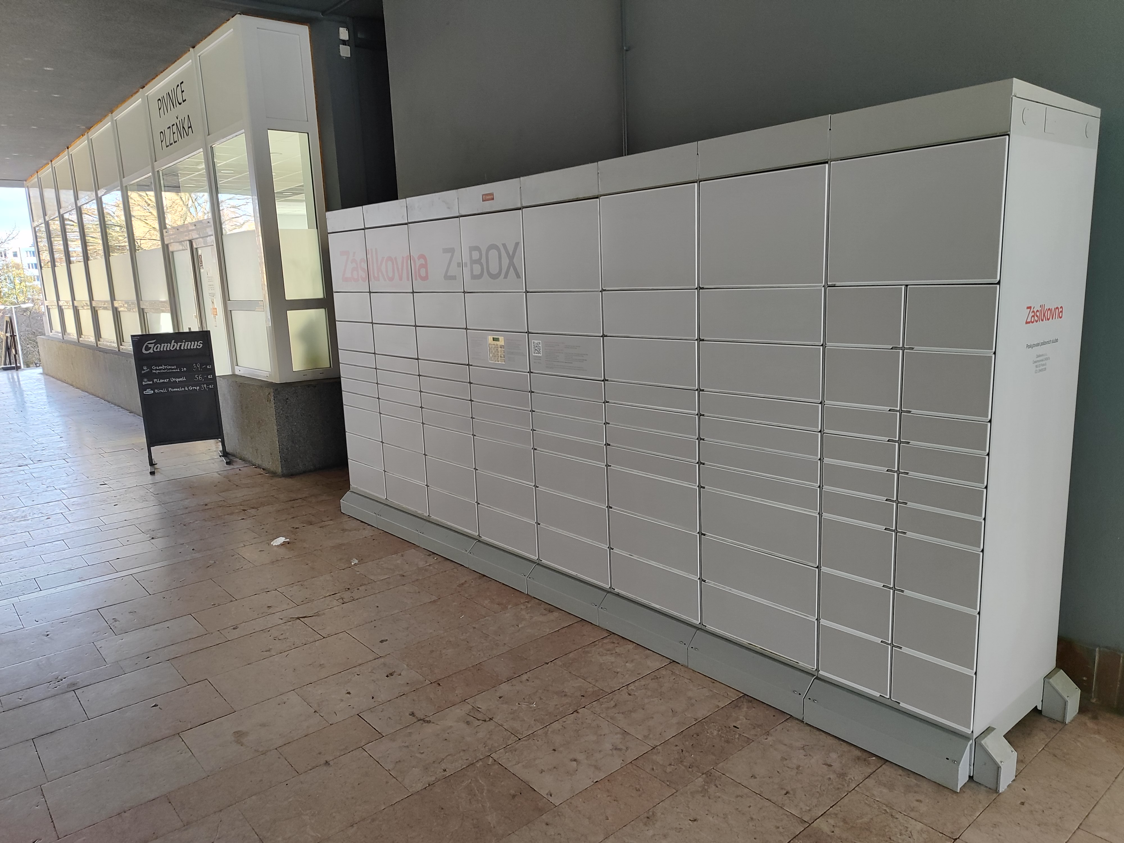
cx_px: 562
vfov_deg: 56.8
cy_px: 422
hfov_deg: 71.6
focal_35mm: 24
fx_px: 779
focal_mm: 5.89
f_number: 1.89
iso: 196
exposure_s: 1/50
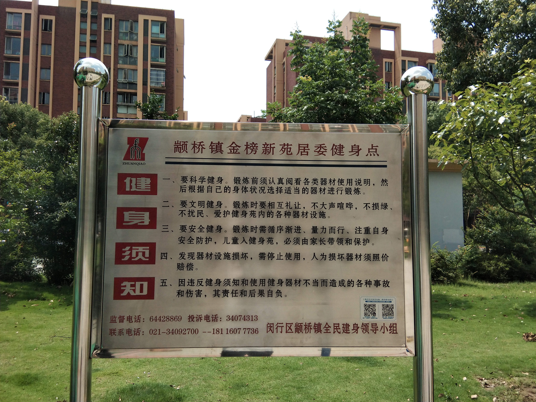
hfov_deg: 58.4
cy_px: 201
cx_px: 268
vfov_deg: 45.4
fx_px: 480
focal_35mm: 31
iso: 50
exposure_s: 1/918
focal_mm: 3.69
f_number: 2.2
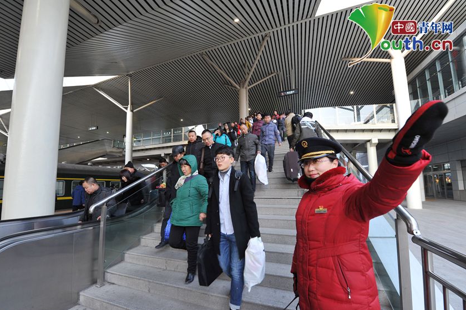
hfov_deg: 100.3
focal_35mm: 15
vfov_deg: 77.2
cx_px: 219
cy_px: 163
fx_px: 194
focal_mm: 14
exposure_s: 1/100
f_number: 5.6
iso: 800
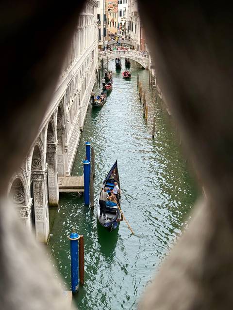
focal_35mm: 48
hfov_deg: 30.3
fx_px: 431
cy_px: 155
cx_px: 116
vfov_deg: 39.7
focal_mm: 6.76
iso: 80
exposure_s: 1/1429
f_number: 1.78
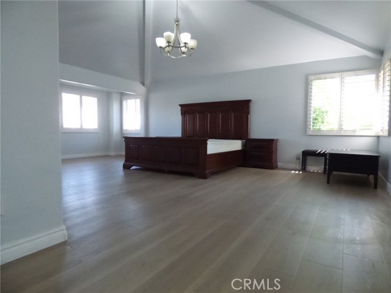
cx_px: 196
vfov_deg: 66.0
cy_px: 146
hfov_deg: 81.7
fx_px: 226
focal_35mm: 20
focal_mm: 3.58
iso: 1600
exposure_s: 1/400
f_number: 2.8
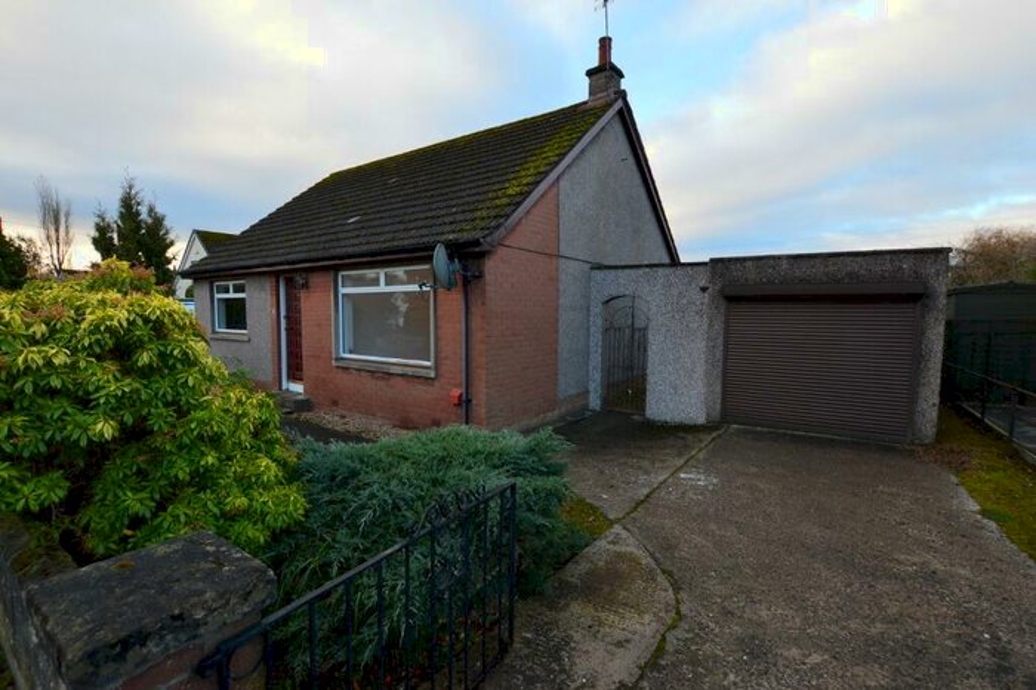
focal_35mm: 15
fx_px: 431
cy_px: 345
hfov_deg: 100.4
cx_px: 518
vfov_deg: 77.3
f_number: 9
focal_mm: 10
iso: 400
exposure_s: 1/100
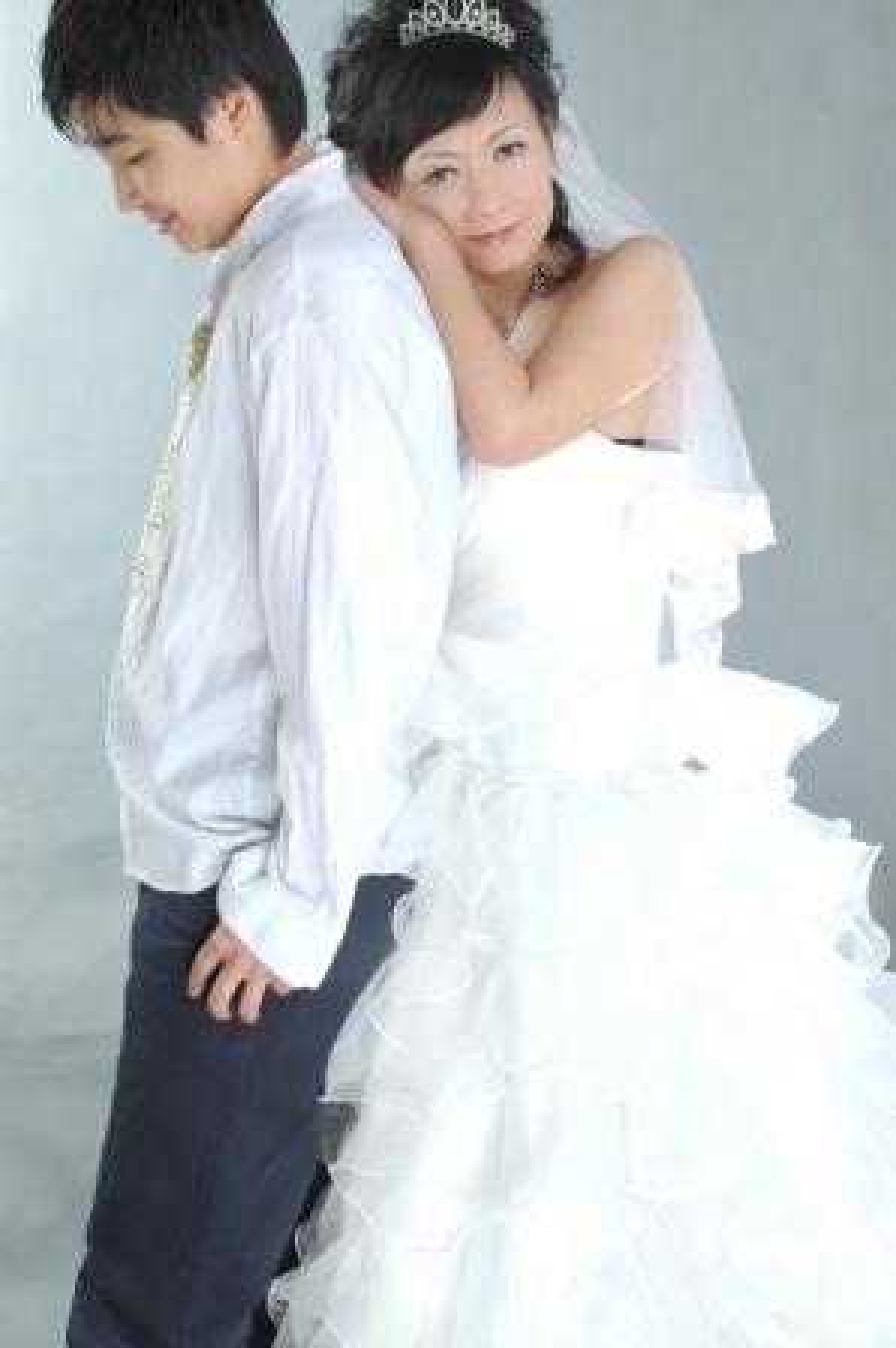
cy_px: 674
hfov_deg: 19.7
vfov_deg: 29.3
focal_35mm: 69
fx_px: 2580
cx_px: 448
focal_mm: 46
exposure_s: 1/160
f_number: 10
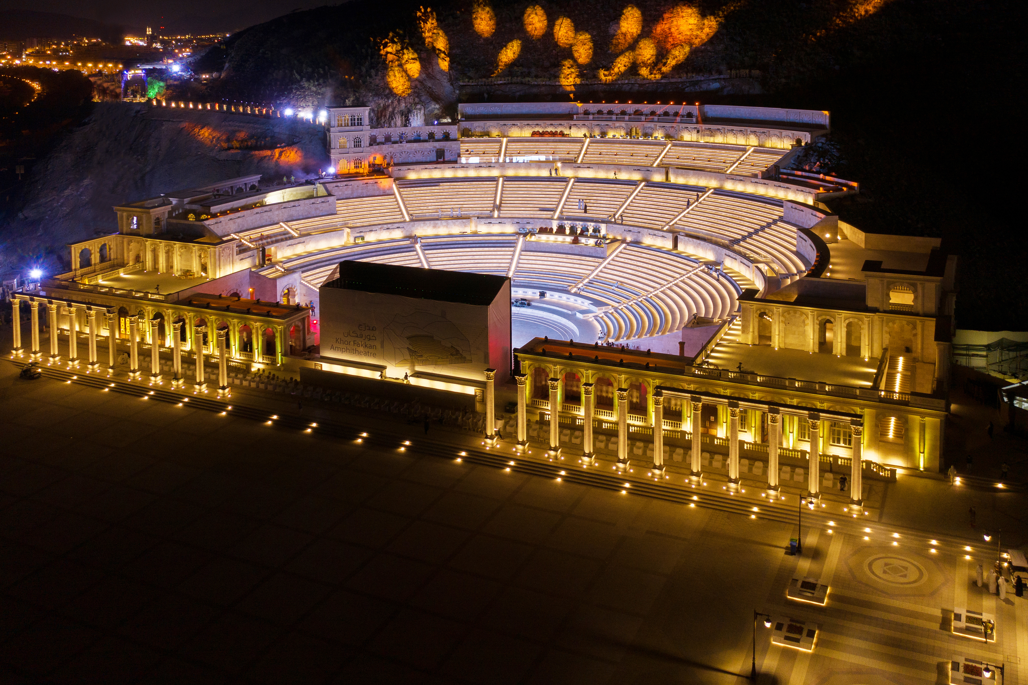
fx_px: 942
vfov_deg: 39.9
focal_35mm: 33
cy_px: 293
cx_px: 498
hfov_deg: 57.2
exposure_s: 1/13
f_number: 2.8
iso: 100
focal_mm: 10.26
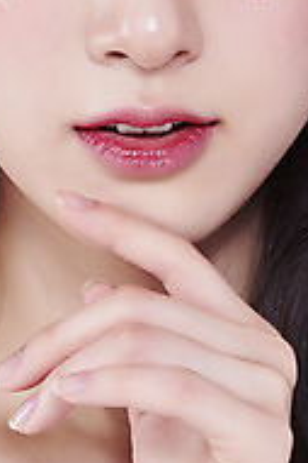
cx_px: 137
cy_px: 12
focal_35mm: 220
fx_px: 2828
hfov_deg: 6.2
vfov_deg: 9.3
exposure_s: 1/125
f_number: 11
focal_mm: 105
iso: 64
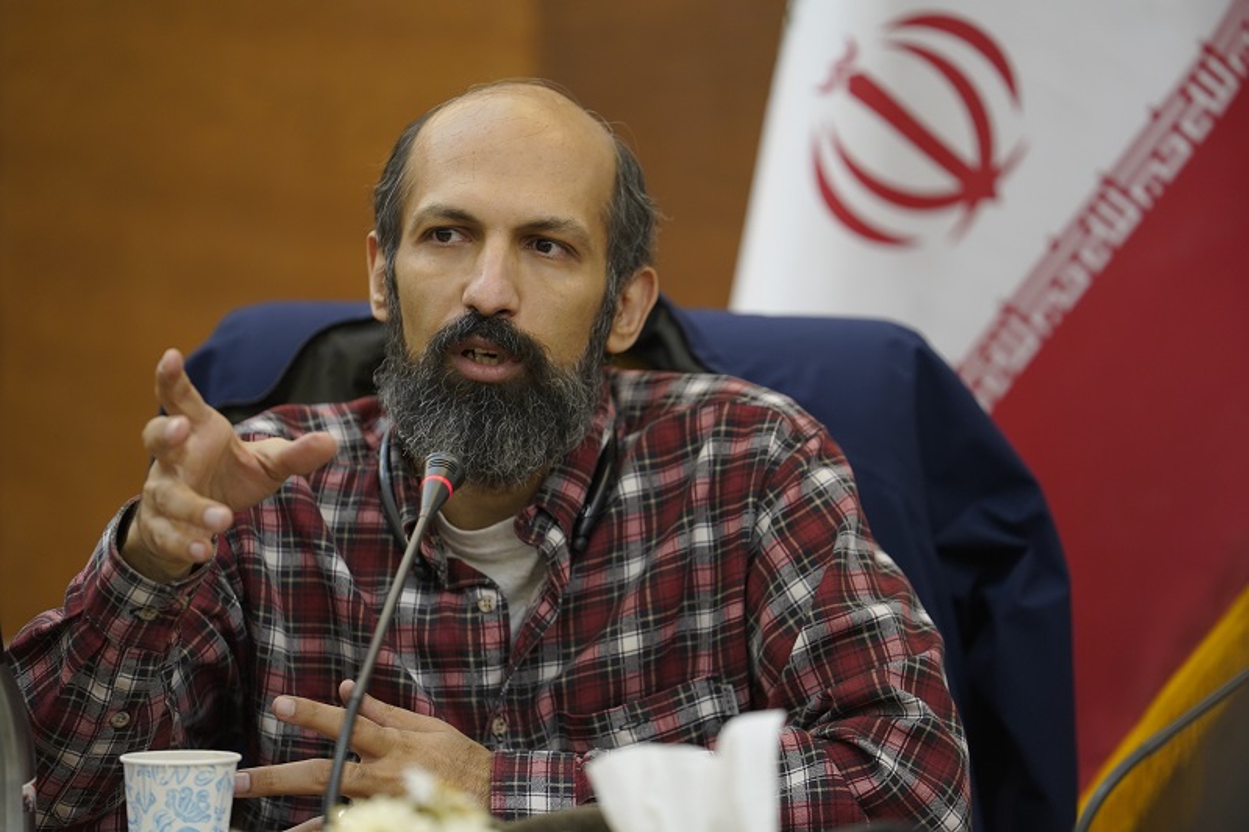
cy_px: 416
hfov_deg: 10.3
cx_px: 624
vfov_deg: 6.9
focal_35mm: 200
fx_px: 6937
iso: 1250
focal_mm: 200
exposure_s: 1/100
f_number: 2.8
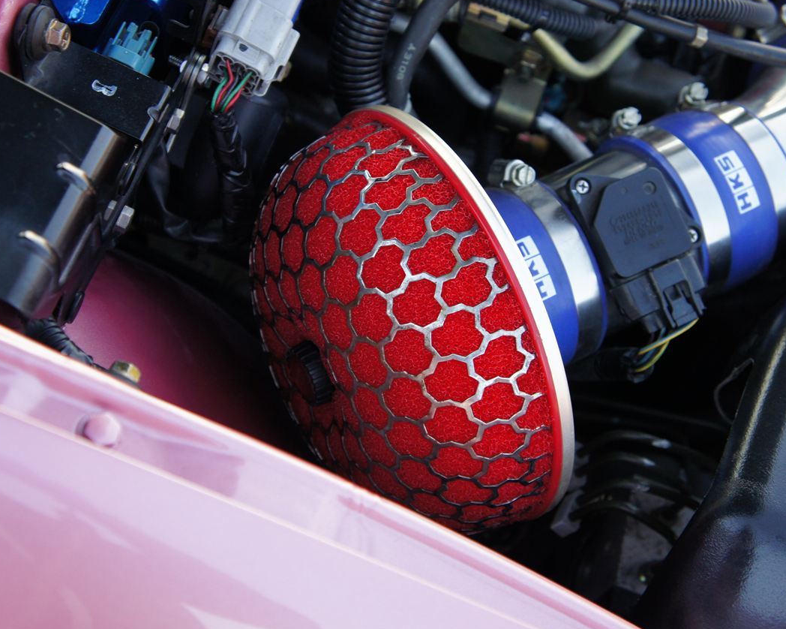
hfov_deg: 29.8
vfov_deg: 24.0
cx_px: 397
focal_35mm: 64
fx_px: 1479
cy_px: 314
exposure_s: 1/60
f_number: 4.5
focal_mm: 37
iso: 500
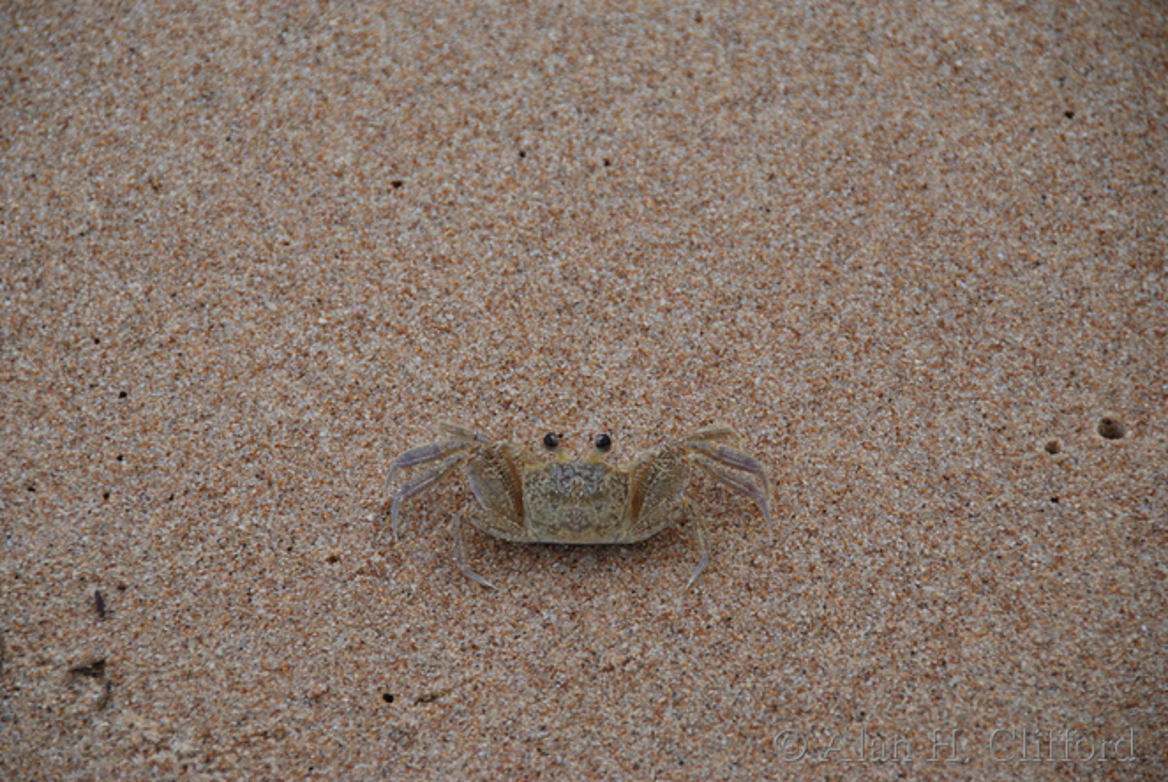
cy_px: 374
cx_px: 568
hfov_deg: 6.5
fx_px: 10296
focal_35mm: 317
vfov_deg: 4.3
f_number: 5.6
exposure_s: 1/160
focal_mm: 200
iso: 100
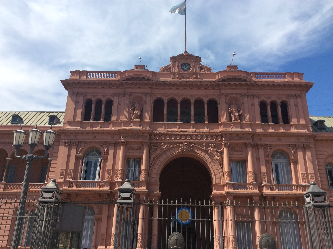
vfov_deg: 44.1
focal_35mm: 32
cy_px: 124
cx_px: 166
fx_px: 307
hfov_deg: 56.9
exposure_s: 1/1684
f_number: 2.4
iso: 32
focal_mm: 3.3
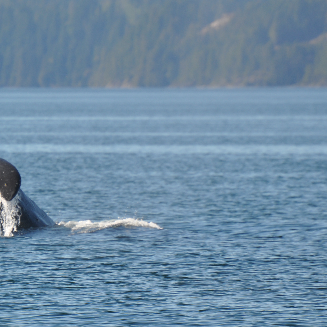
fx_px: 8390
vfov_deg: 2.2
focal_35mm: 785
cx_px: 8
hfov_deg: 2.2
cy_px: 187
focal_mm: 300
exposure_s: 1/640
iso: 200
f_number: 6.3
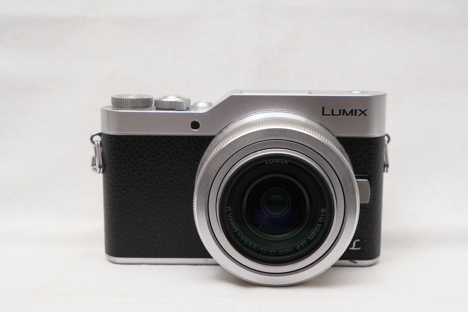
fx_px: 762
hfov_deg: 34.1
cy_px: 177
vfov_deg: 23.1
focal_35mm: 59
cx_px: 252
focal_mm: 33
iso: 800
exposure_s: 1/60
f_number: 8
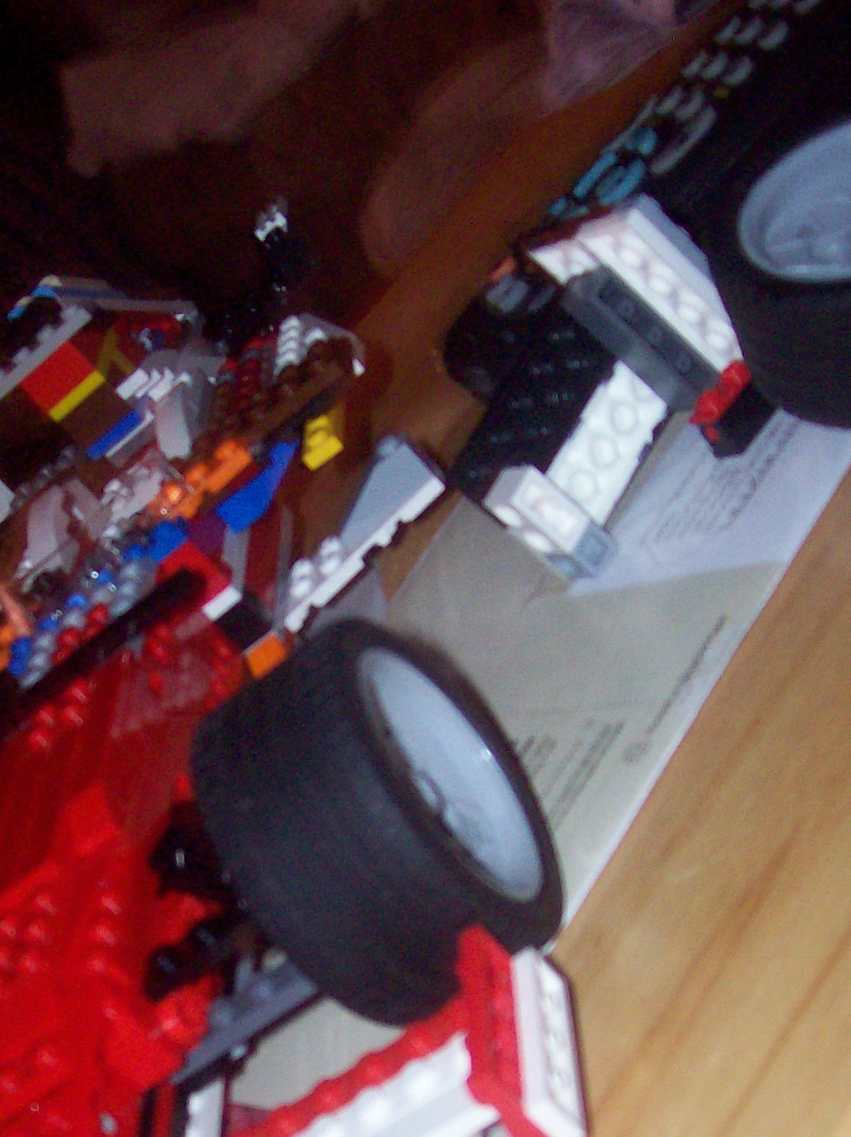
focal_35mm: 60
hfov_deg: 24.3
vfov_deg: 31.2
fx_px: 1968
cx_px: 269
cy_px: 944
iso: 140
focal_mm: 6
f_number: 2.7
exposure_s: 1/2
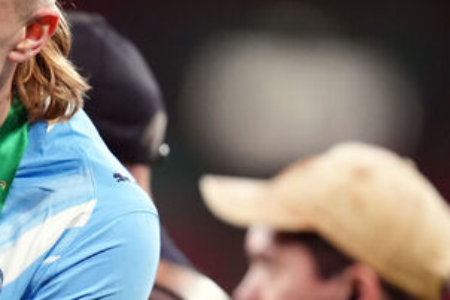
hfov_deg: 1.9
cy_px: 205
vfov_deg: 1.3
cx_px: -128
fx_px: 13255
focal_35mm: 1061
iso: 3200
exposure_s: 1/1600
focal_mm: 400
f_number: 2.8
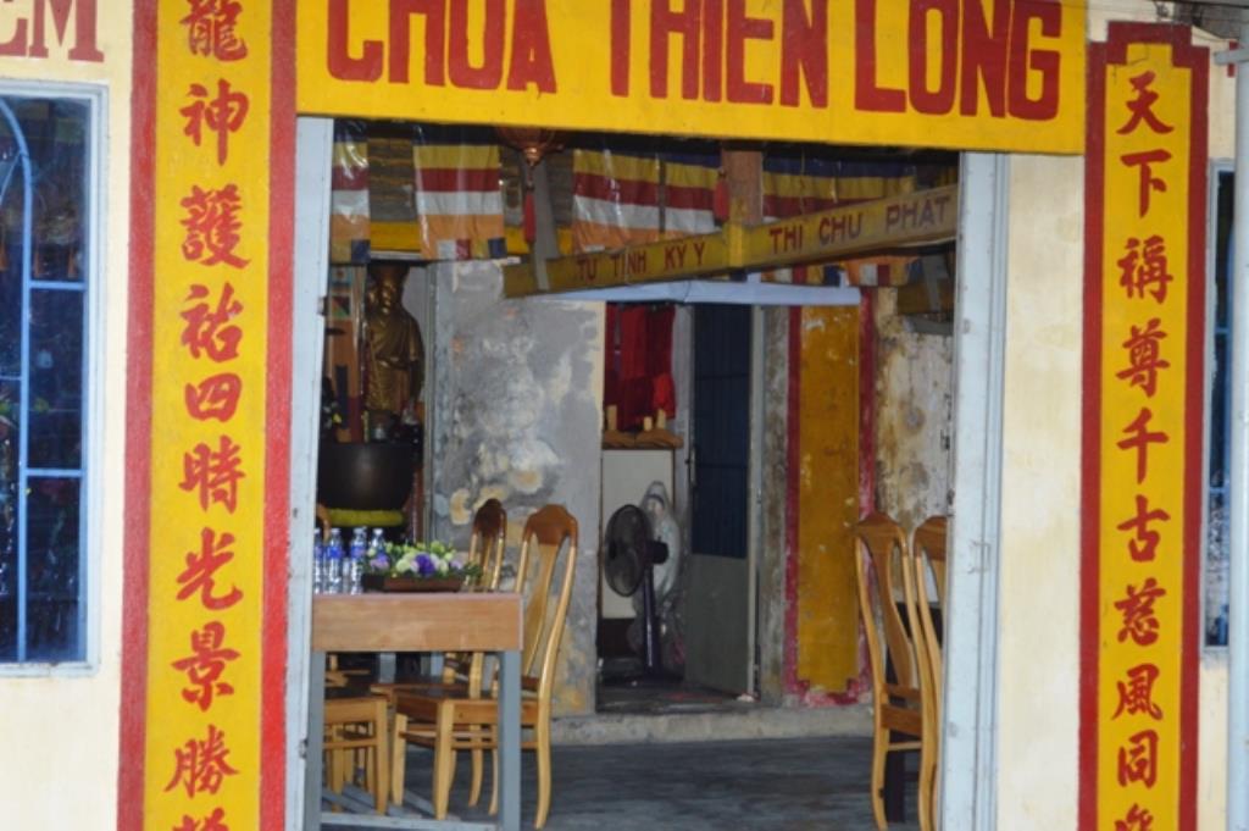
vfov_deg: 17.5
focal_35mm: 78
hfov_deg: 26.0
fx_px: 2704
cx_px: 624
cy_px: 416
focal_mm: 52
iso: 900
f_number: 5.6
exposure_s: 1/60
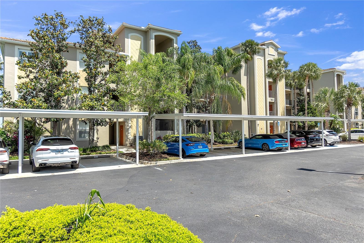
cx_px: 182
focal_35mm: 24
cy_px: 122
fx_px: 243
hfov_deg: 73.8
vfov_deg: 53.1
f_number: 4
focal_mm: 16
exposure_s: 1/800
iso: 100
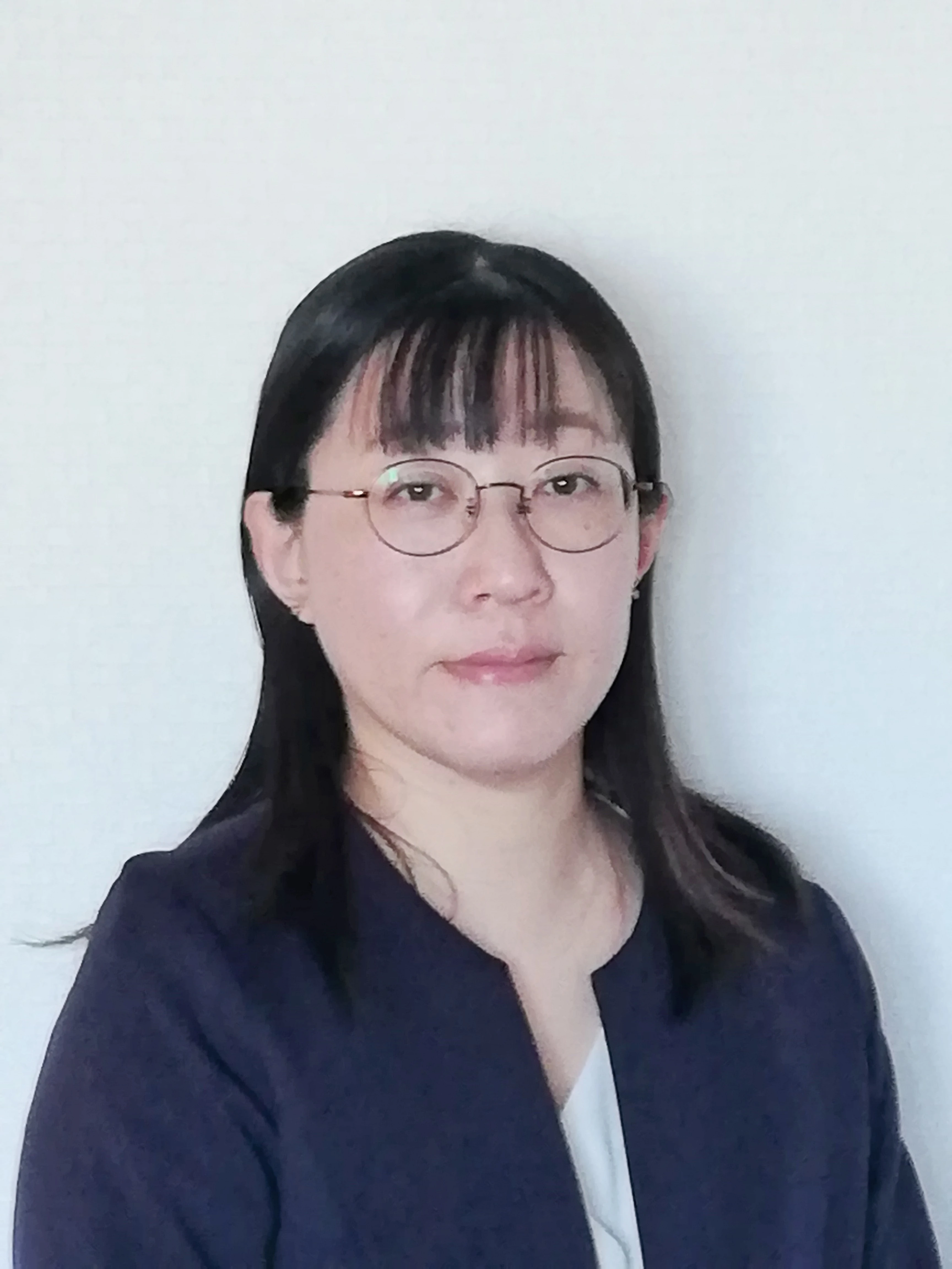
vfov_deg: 18.9
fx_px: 3814
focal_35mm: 104
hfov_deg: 14.2
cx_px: 476
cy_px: 634
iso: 320
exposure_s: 1/24
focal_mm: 3.81
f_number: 2.2
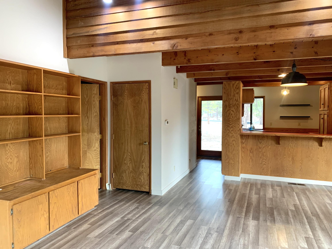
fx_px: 249
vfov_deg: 53.1
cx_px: 166
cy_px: 124
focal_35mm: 26
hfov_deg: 67.3
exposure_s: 1/60
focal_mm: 4.25
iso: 160
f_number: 1.8
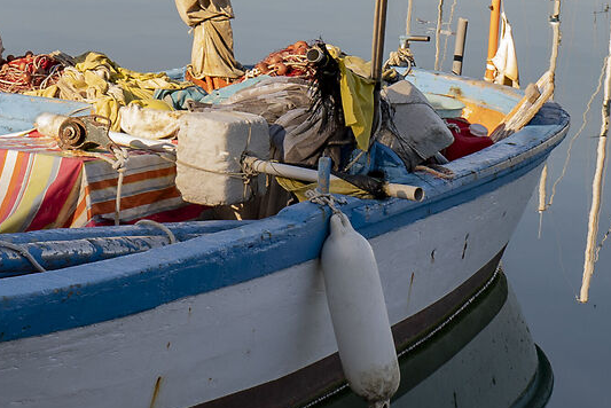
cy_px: -80
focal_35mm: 90
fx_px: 1528
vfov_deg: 14.7
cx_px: -455
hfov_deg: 18.3
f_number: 9
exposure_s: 1/50
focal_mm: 20
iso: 100
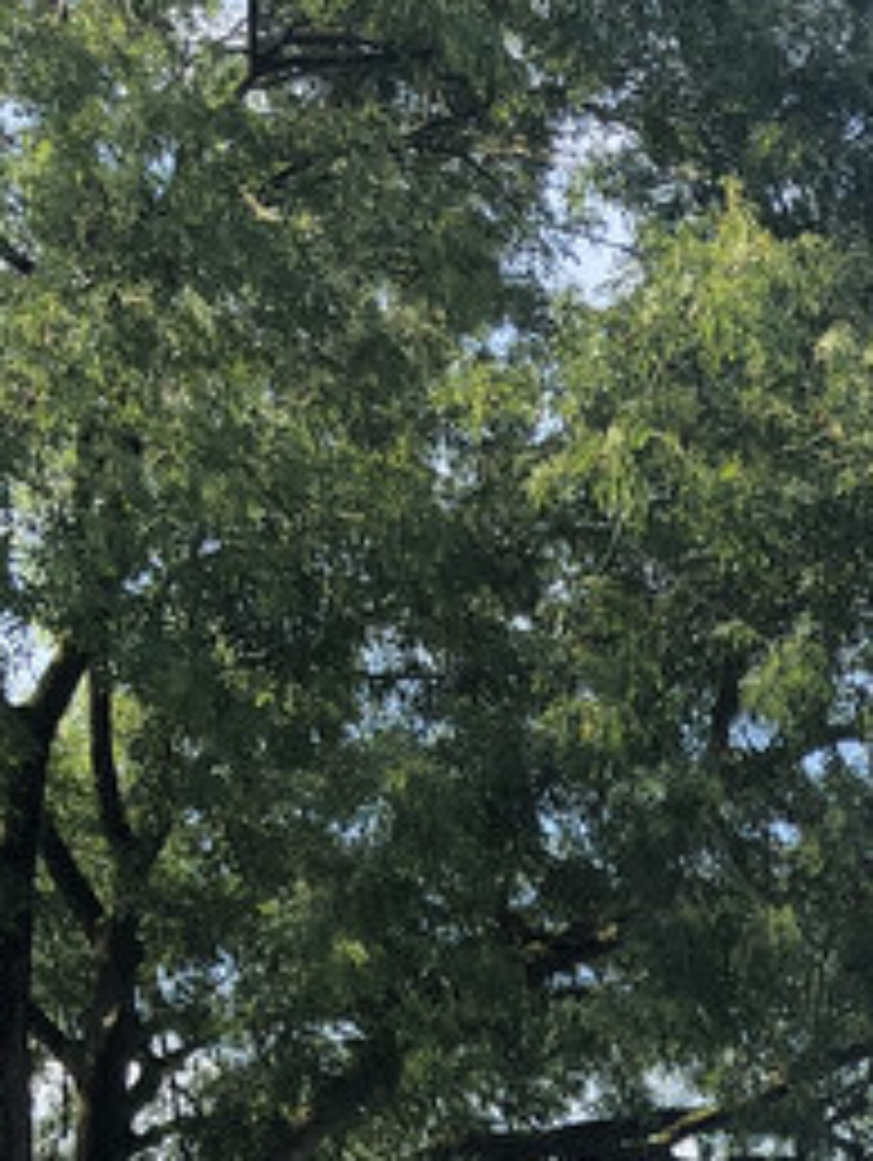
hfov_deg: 14.5
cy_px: 1611
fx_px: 3391
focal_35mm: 101
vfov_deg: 17.9
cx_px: 842
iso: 20
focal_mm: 3.99
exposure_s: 1/941
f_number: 1.8
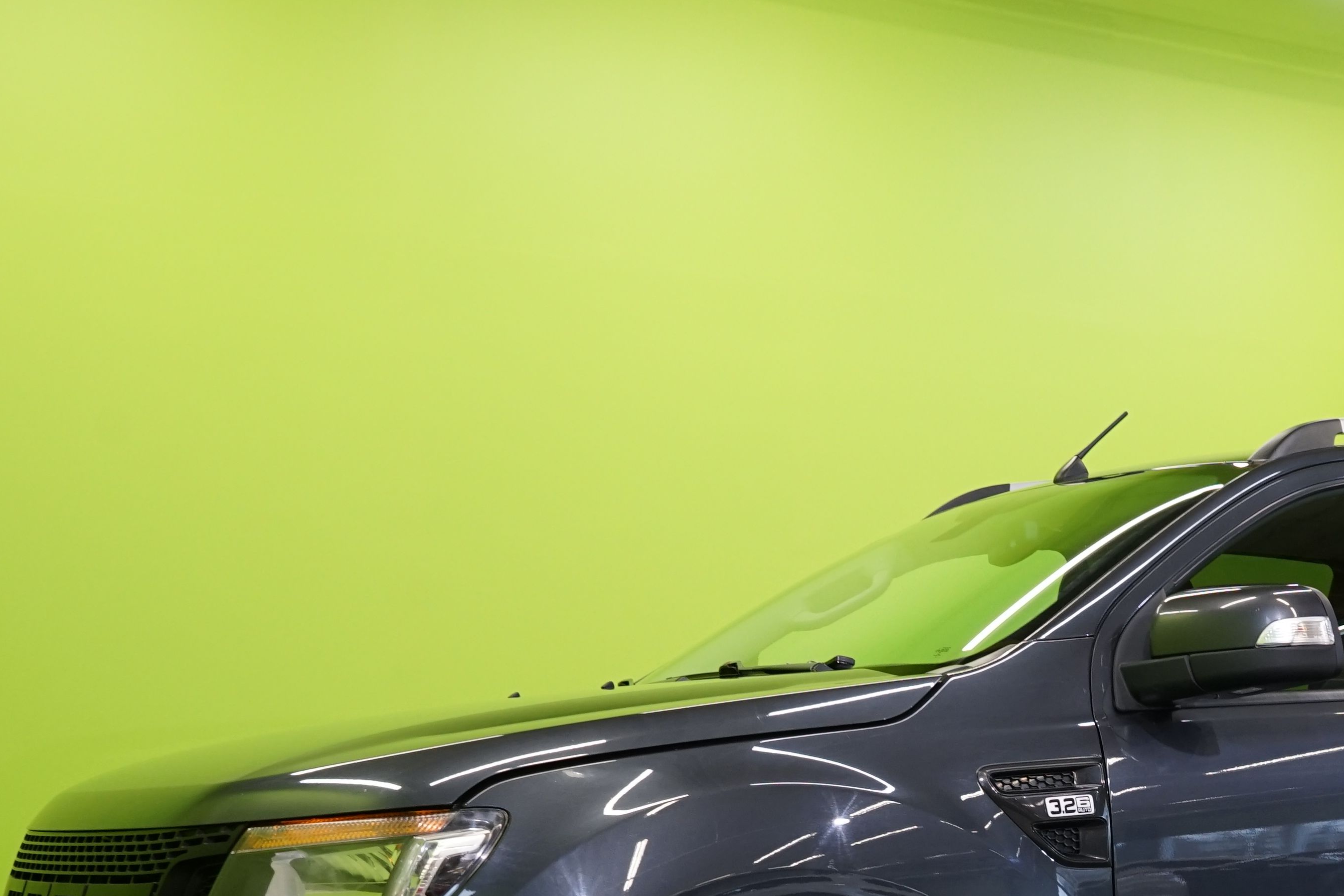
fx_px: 2576
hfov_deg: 28.6
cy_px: 938
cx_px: 1071
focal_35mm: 69
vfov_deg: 19.1
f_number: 6.3
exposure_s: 1/40
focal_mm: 31
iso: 800
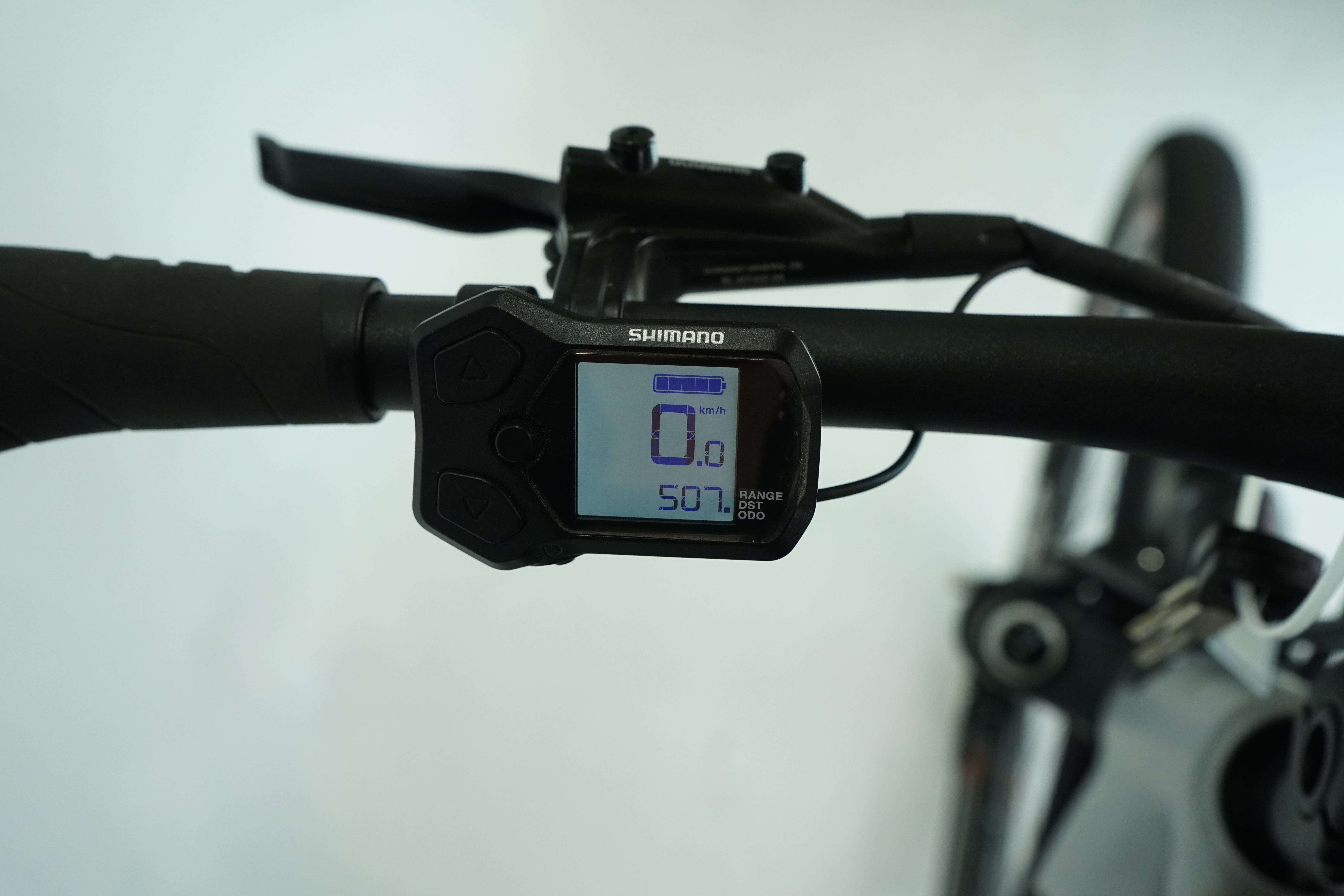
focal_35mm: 33
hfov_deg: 57.2
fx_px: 1232
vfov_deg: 40.0
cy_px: 448
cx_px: 672
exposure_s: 1/200
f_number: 5.6
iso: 1600
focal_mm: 33
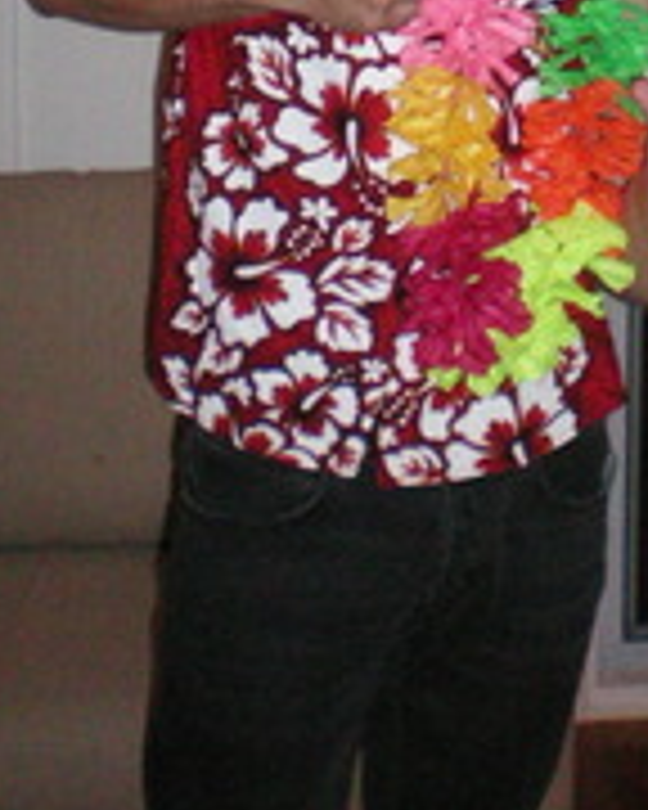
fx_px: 2373
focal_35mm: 99
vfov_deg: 18.8
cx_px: 684
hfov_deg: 15.2
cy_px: -14
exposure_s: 1/60
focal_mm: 6.3
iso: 400
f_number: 3.1
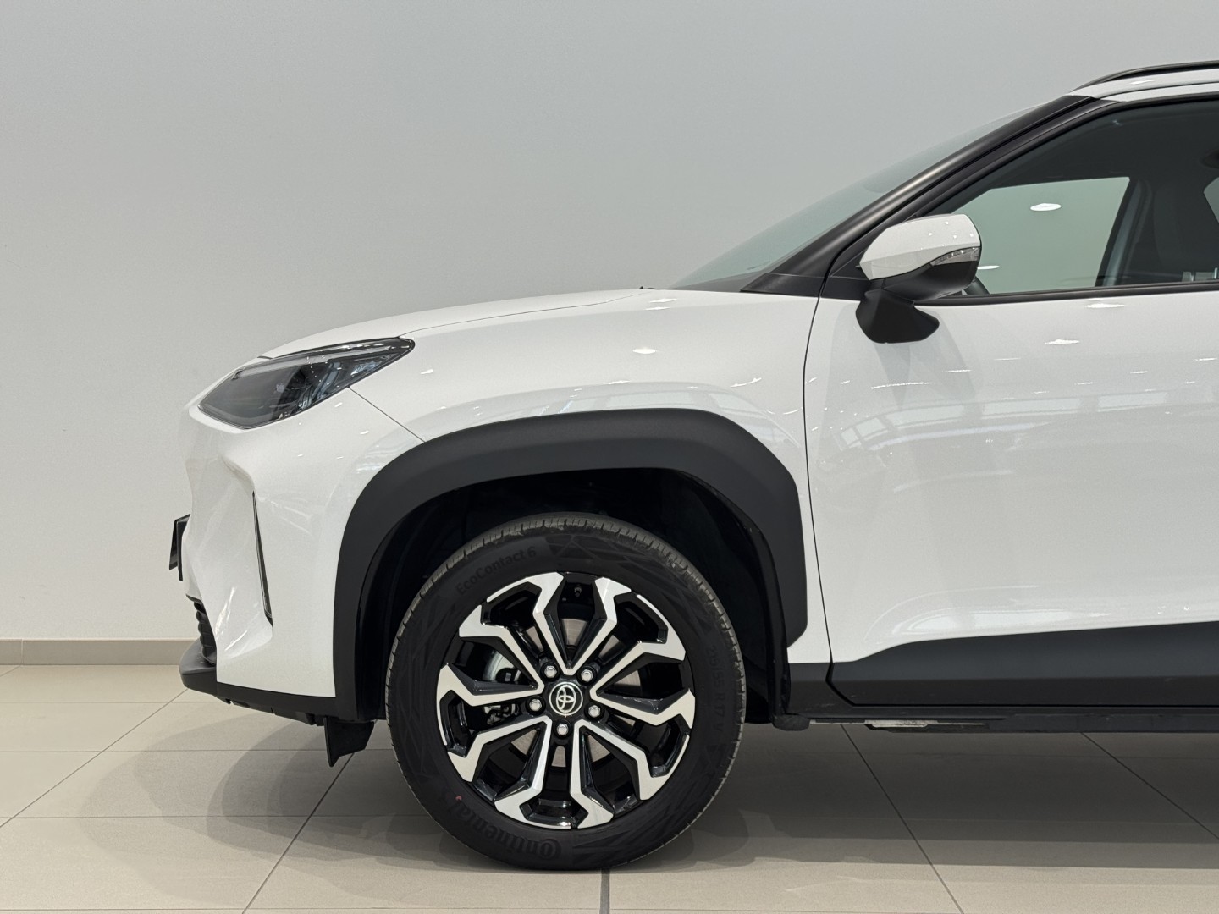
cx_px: 610
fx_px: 1690
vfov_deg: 30.3
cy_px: 457
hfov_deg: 39.7
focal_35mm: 48
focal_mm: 6.76
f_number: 1.78
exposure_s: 1/180
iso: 64
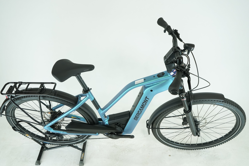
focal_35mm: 29
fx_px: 201
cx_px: 125
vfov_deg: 45.0
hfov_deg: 63.7
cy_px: 86
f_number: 5.6
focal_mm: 28
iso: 1600
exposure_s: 1/200
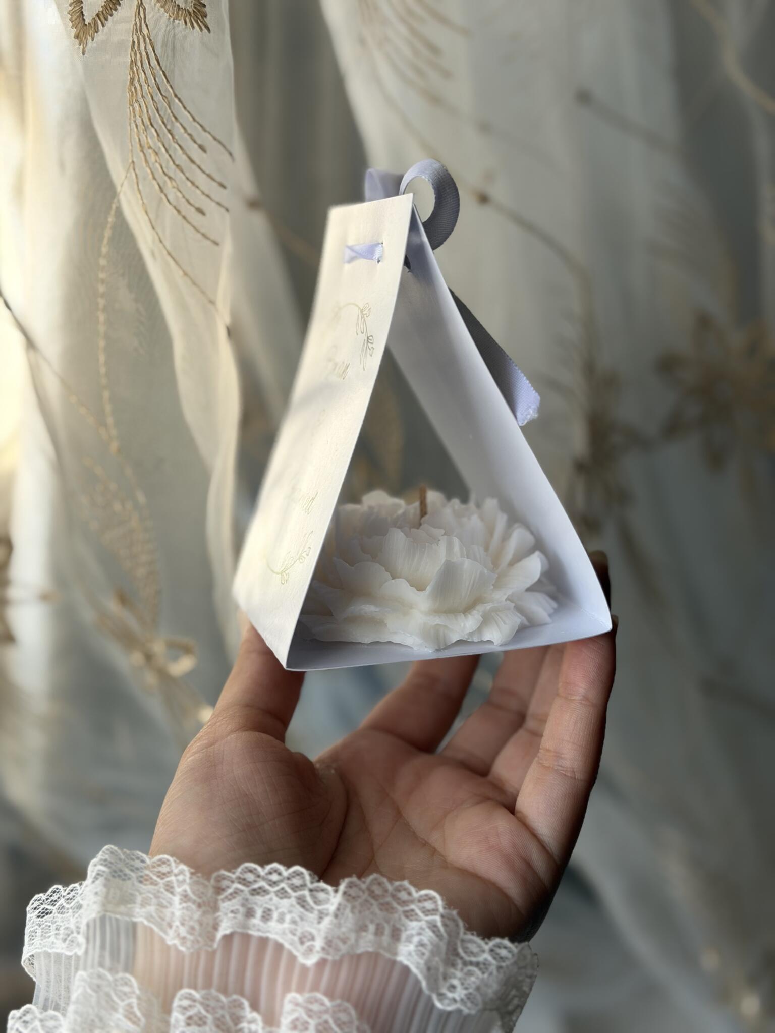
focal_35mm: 48
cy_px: 516
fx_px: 1433
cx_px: 388
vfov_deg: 39.7
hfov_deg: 30.3
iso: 64
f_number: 1.78
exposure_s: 1/519
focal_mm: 6.76
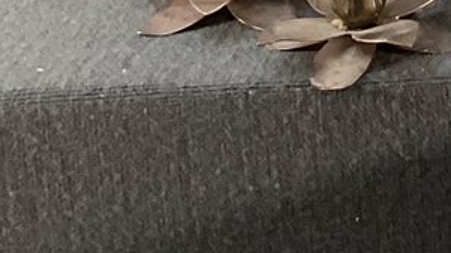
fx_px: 2032
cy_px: -381
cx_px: 958
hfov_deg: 11.2
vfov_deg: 6.7
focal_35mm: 170
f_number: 2.4
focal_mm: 3.3
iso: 125
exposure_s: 1/50
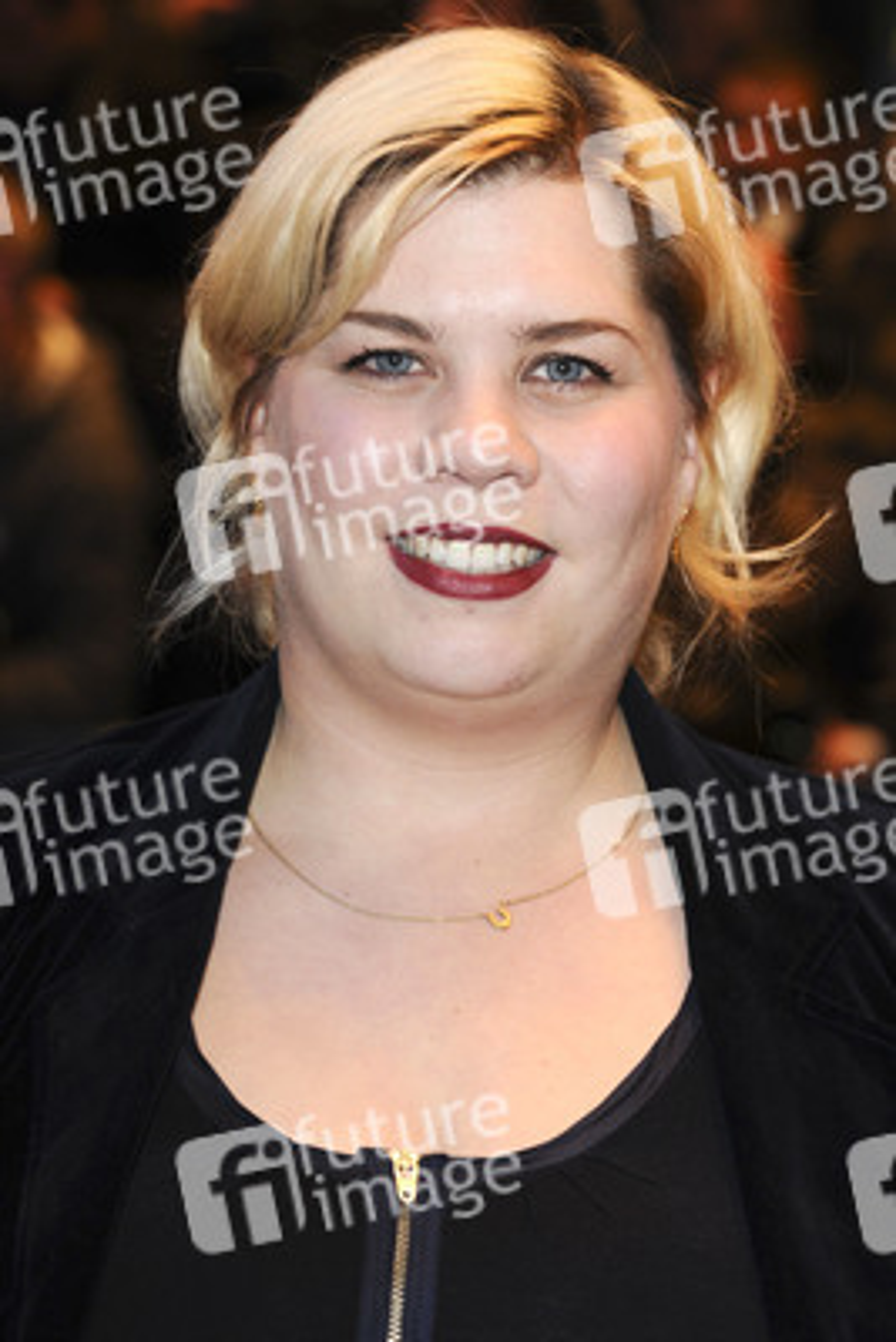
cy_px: 671
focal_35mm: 129
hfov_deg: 10.6
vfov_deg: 15.9
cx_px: 448
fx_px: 4811
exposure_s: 1/160
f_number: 5
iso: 400
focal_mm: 86
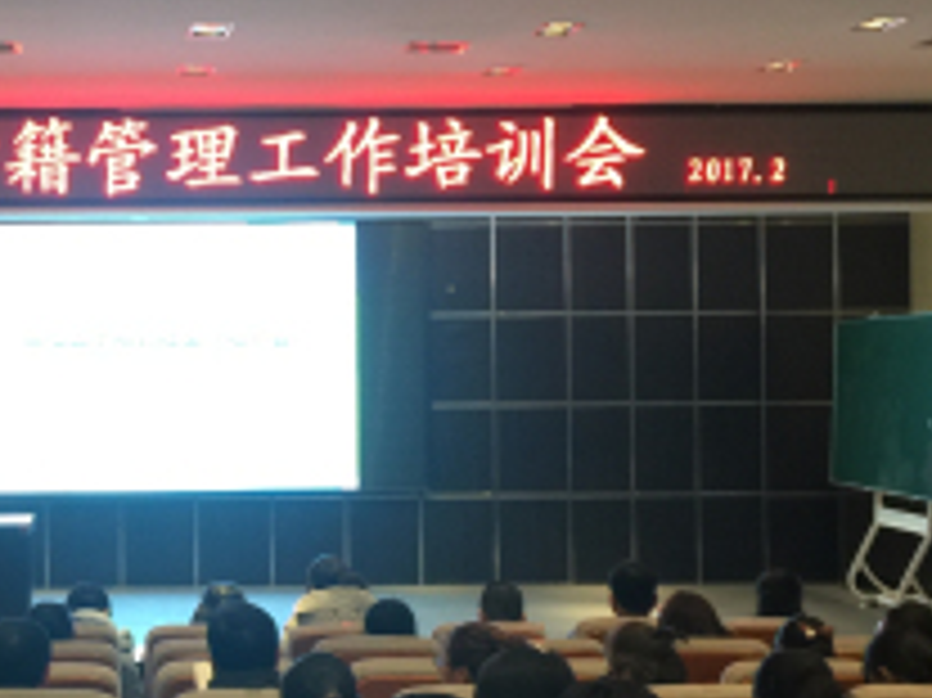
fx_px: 1964
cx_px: 149
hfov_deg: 26.1
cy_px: 329
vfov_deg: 20.1
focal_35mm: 73
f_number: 2.2
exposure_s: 1/17
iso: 50
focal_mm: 4.15
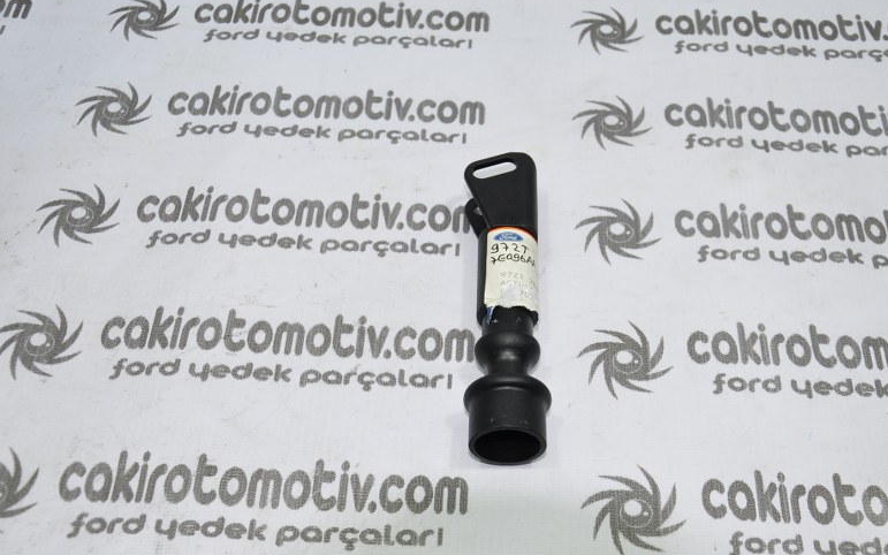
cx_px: 500
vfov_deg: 28.8
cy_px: 329
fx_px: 1079
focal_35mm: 45
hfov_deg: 44.6
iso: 200
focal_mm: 25
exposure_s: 1/40
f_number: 5
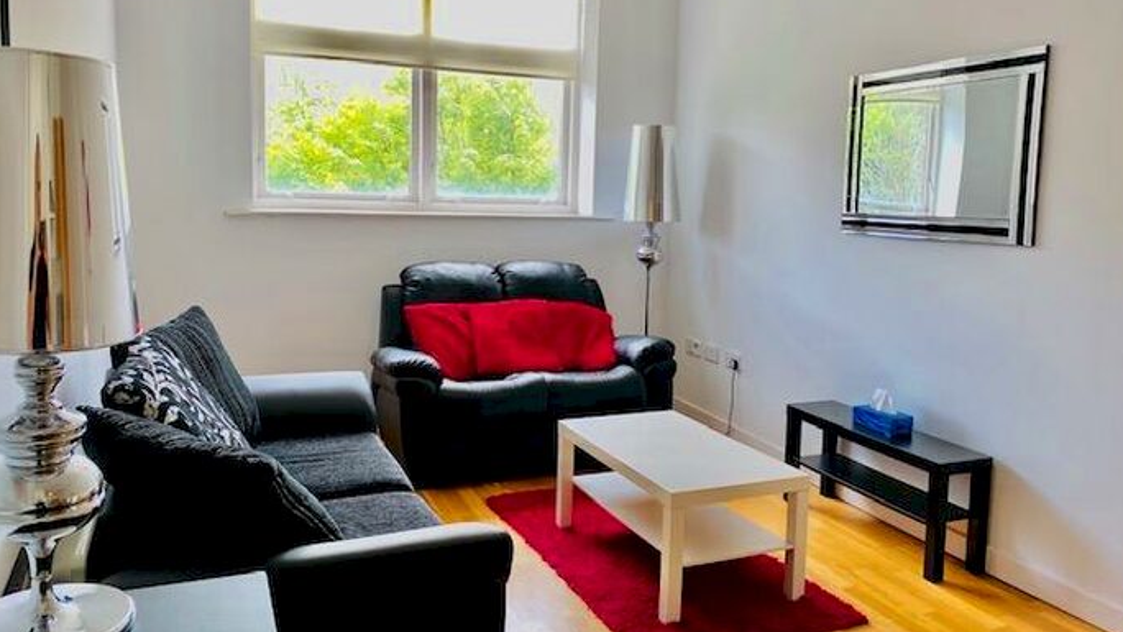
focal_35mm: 29
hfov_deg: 66.1
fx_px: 864
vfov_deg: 40.1
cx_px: 566
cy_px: 282
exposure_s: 1/100
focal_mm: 4.25
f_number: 1.8
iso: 32
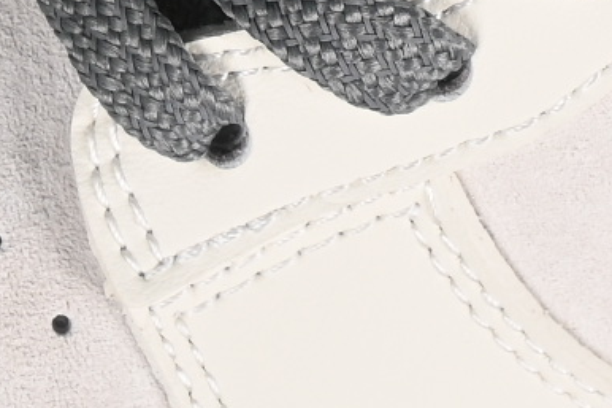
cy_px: -608
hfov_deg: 3.8
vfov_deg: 2.5
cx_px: 588
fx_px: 9193
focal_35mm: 541
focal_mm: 50
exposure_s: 1/80
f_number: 7.1
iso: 160
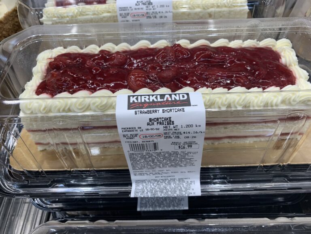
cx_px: 156
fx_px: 234
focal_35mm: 26
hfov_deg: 67.3
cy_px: 117
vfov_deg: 53.1
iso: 50
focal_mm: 4.25
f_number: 1.8
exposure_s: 1/120
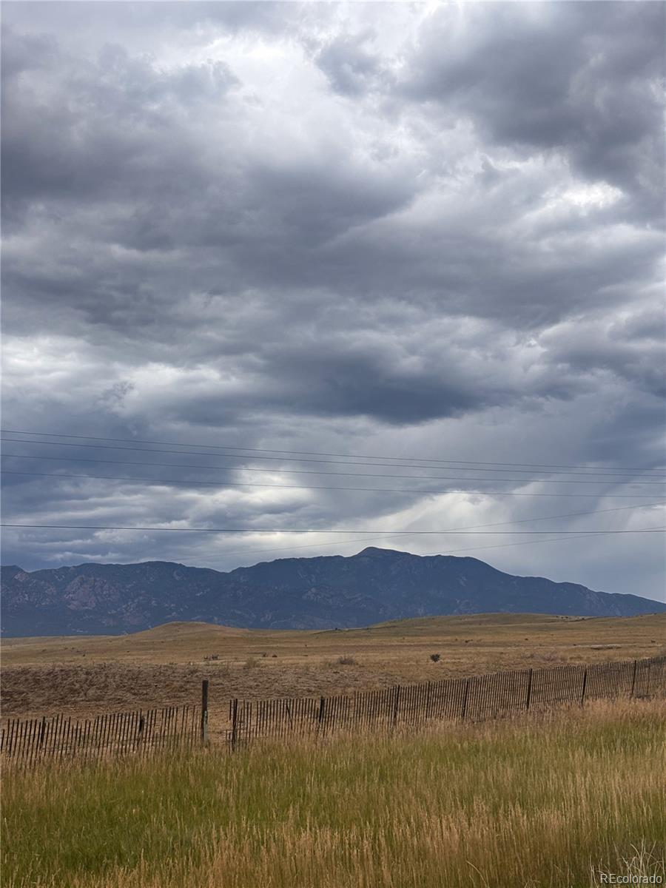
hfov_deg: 28.0
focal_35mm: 52
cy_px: 444
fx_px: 1334
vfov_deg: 36.8
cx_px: 333
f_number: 1.6
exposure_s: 1/3115
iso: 40
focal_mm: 5.96
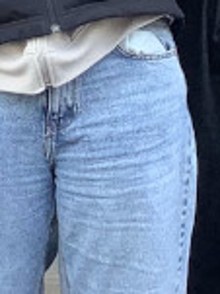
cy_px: -167
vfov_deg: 9.1
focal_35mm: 210
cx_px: -47
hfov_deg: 7.0
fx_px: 1782
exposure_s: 1/100
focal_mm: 3.3
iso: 32
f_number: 2.4
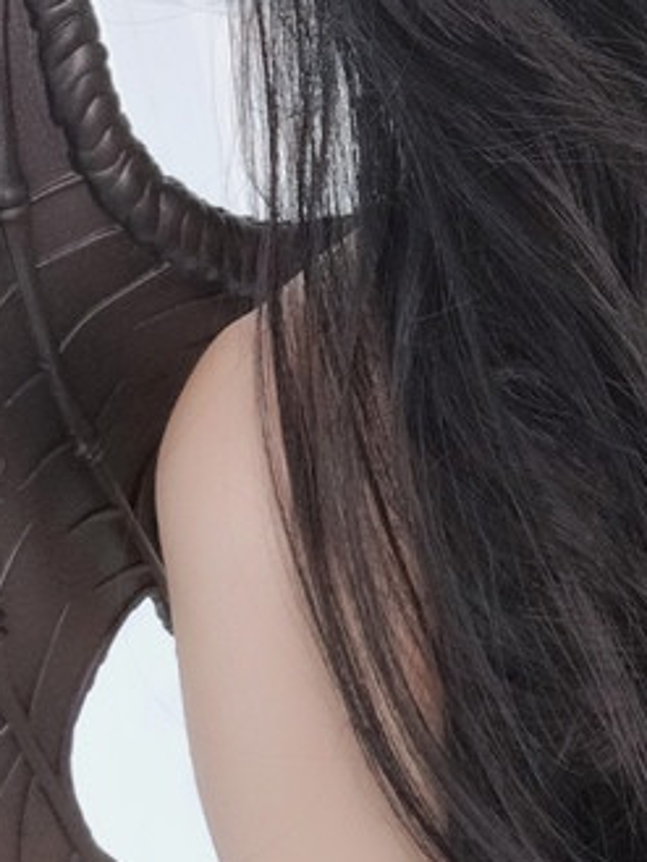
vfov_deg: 24.1
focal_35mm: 79
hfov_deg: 18.4
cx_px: 589
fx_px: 1967
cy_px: 102
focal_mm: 4.36
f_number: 1.8
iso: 80
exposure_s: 1/100
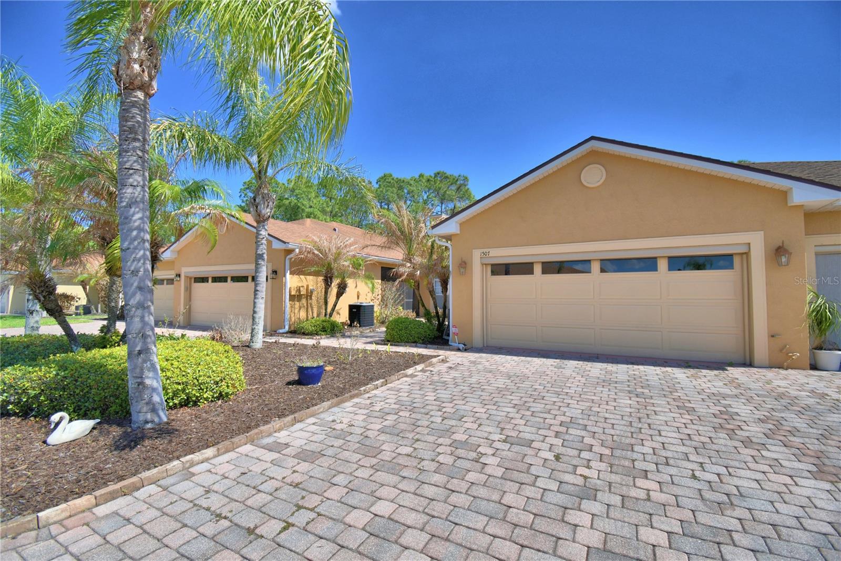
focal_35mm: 15
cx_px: 420
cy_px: 280
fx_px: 350
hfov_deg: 100.4
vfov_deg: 77.3
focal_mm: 10
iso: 100
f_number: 4.5
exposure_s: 1/1250
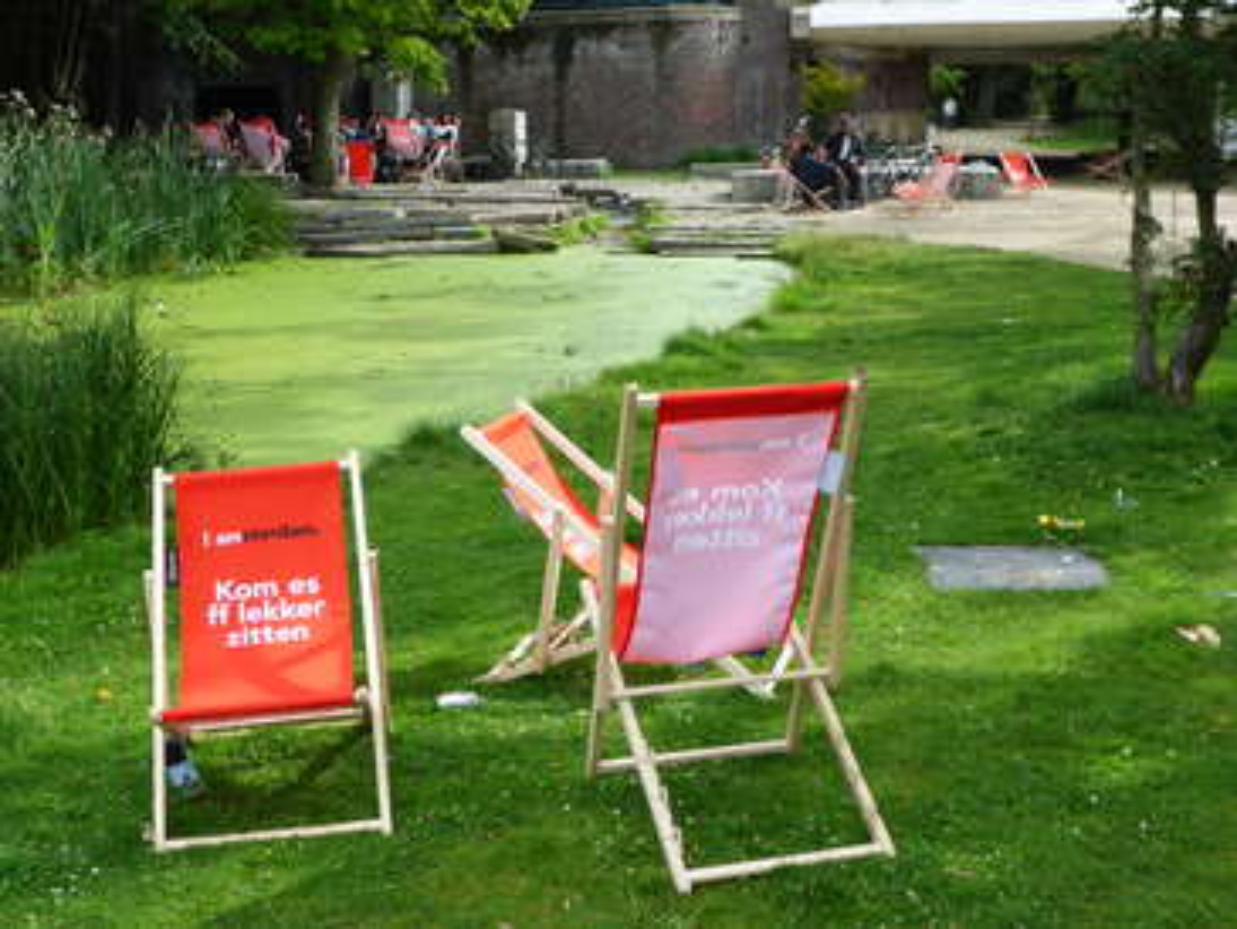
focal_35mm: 51
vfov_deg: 28.6
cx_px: 618
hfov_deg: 37.5
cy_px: 464
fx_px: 1823
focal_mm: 9.1
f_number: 4.7
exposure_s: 1/125
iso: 100
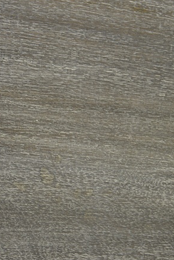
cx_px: 18
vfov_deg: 33.9
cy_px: 130
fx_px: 427
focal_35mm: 59
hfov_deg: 22.5
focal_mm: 26
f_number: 4.2
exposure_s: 1/15
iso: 1000
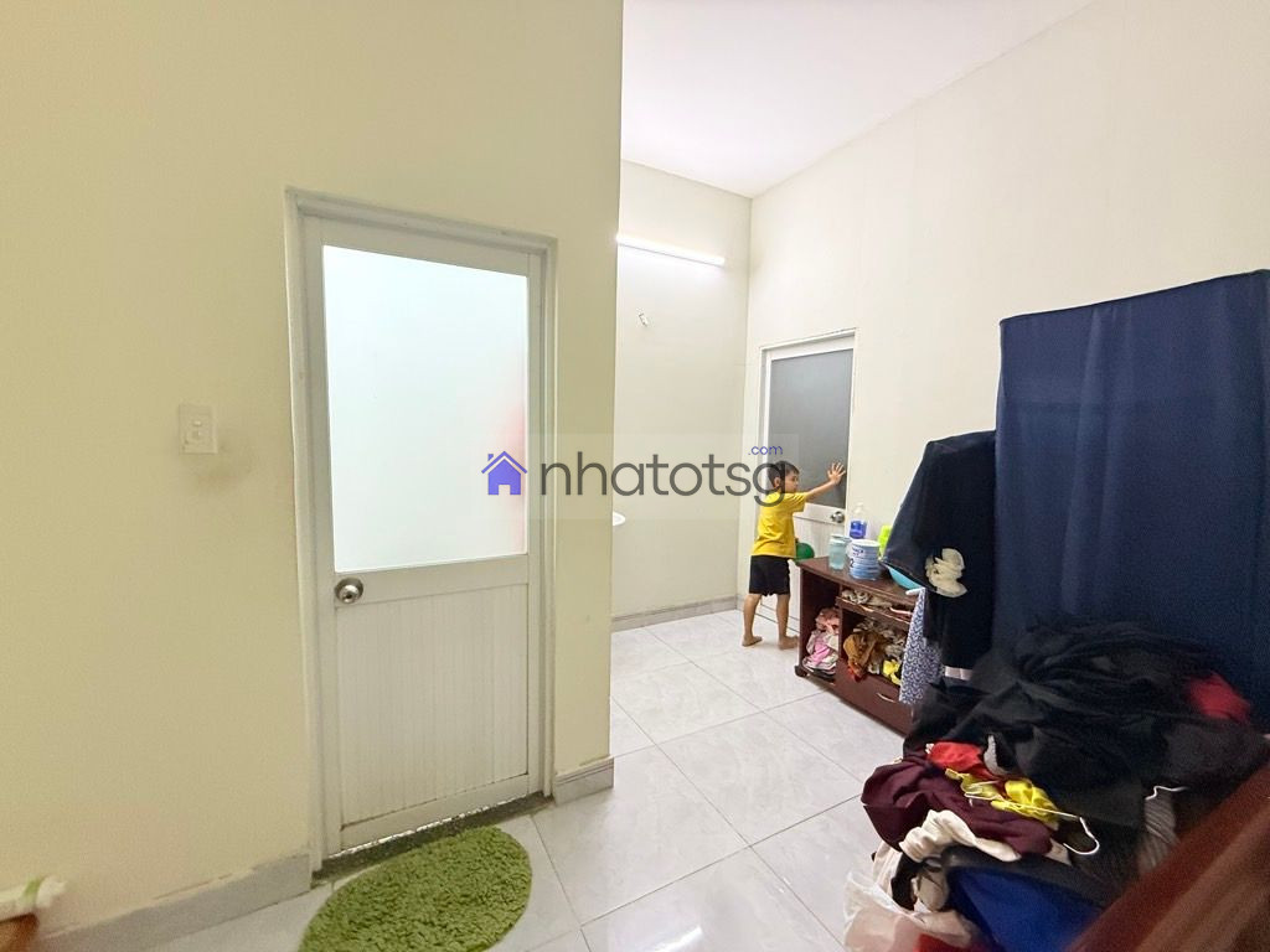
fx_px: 514
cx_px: 635
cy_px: 476
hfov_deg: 102.1
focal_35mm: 14
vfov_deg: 85.7
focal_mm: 2.22
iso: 320
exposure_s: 1/50
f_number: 2.2
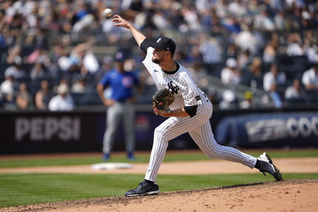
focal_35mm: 400
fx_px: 3533
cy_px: 106
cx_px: 159
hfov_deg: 5.2
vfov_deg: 3.4
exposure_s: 1/4000
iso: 200
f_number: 2.8
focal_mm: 400
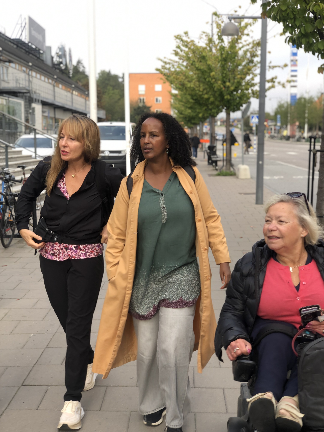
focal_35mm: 52
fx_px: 649
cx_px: 162
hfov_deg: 28.0
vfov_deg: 36.8
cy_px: 216
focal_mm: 6
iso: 16
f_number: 2.4
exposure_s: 1/120
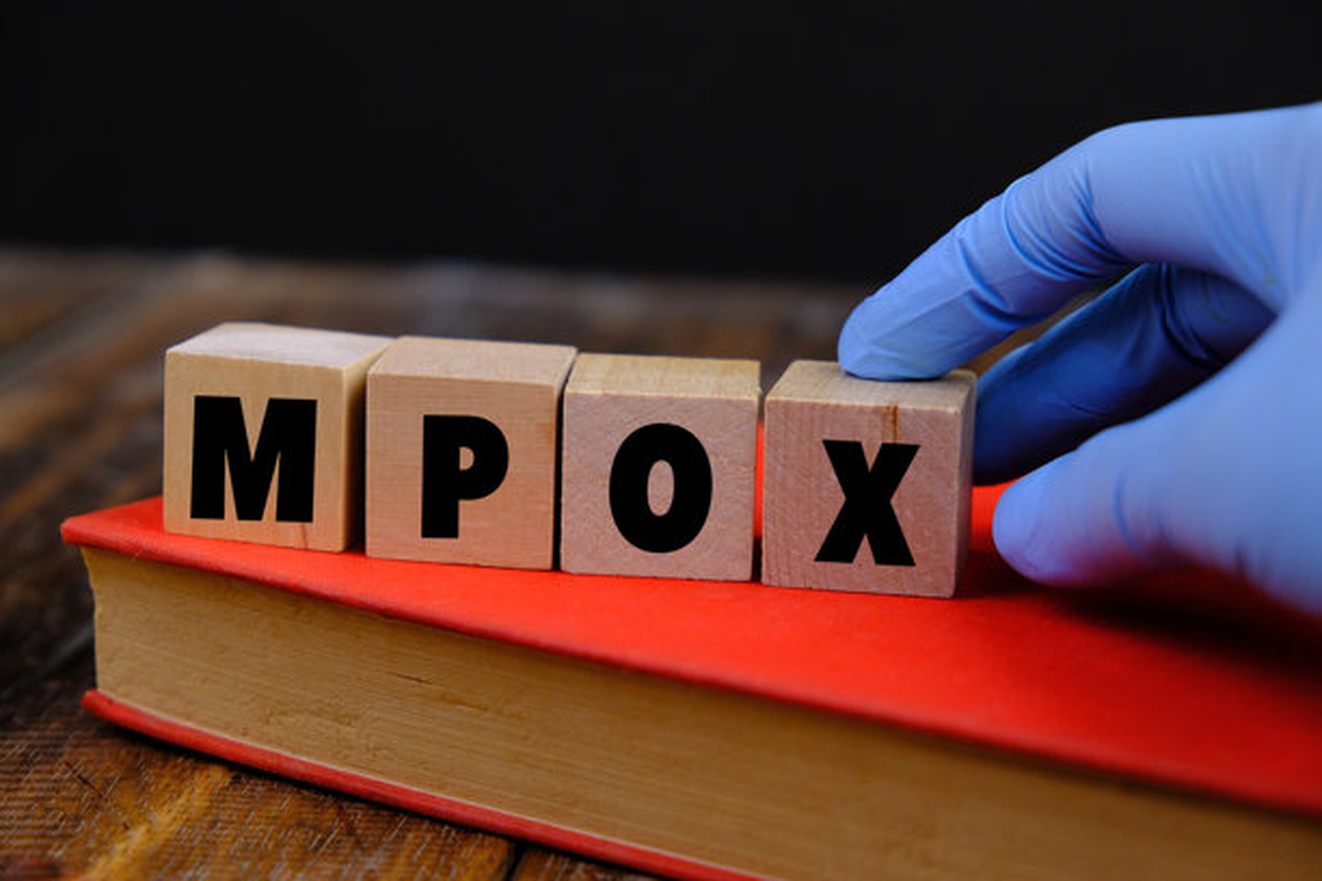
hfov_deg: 29.2
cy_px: 440
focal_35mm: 69
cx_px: 661
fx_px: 2534
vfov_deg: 19.7
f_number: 4
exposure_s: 1/125
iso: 1000
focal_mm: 46.3
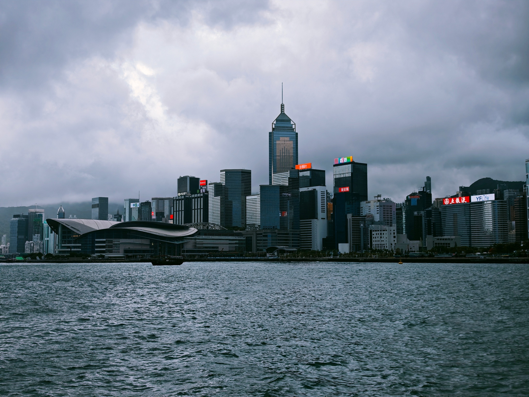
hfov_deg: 41.2
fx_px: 703
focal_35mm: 46
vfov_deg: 31.5
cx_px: 264
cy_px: 198
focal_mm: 8.72
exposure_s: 1/498
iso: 50
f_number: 2
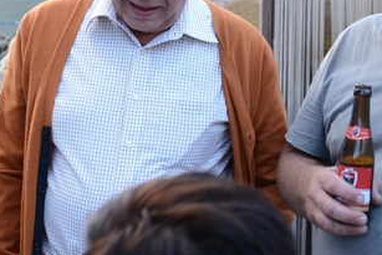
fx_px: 870
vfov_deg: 16.6
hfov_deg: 24.6
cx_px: 269
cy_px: 71
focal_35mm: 82
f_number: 5.6
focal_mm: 42
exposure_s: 1/125
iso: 1250
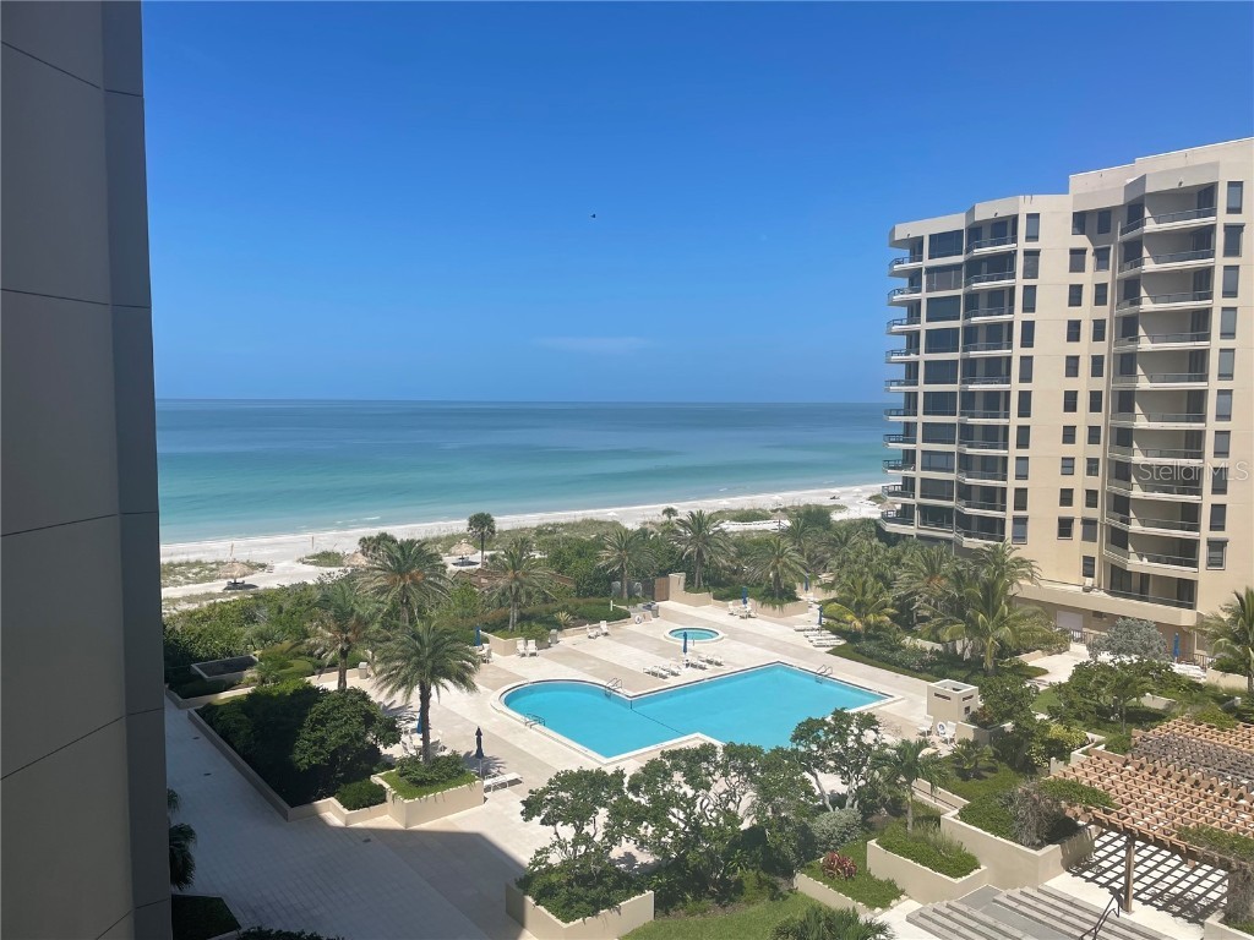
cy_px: 470
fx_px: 942
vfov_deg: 53.1
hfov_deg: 67.3
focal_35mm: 26
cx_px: 627
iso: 32
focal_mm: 4.2
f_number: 1.6
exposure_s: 1/5291
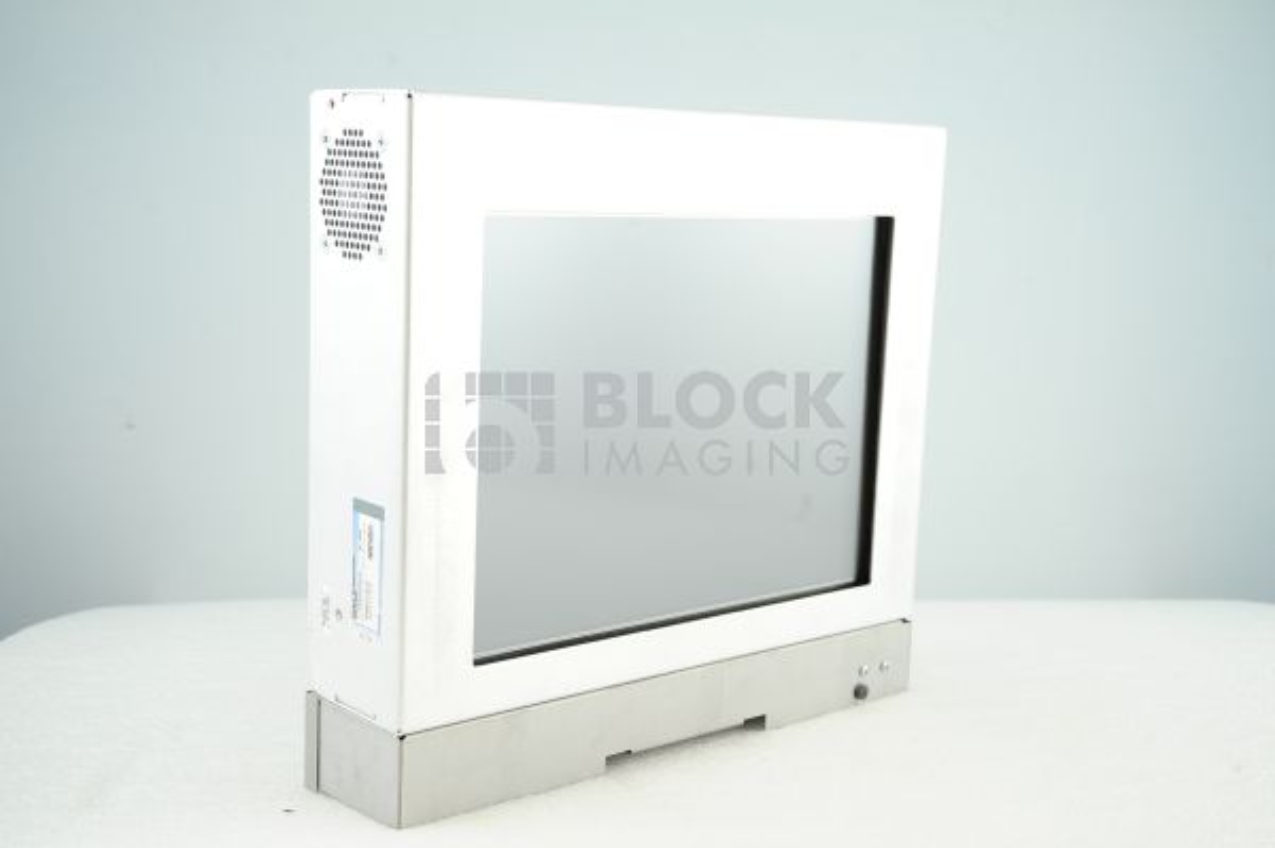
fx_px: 1699
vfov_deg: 28.0
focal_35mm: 48
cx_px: 638
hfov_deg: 41.1
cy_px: 424
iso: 800
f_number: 7.1
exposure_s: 1/125
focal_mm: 48
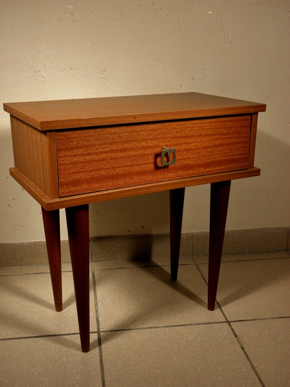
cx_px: 145
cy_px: 194
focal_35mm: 39
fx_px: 436
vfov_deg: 47.9
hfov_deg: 36.8
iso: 200
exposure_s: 1/40
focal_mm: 7.1
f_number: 3.8
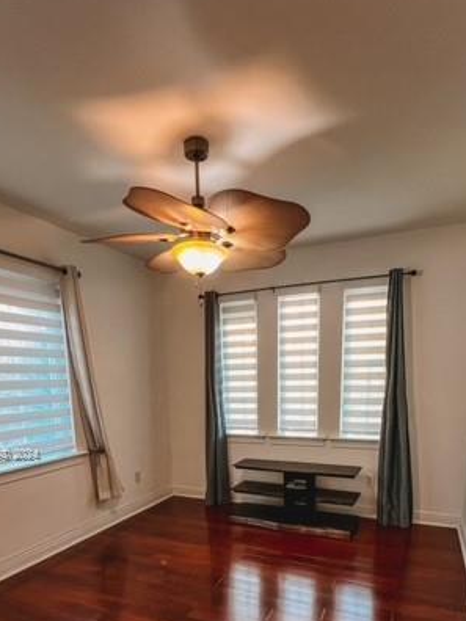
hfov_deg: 63.4
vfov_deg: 74.2
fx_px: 377
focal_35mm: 21
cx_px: 235
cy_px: 455
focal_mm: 1.57
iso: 250
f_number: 1.8
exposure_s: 1/60
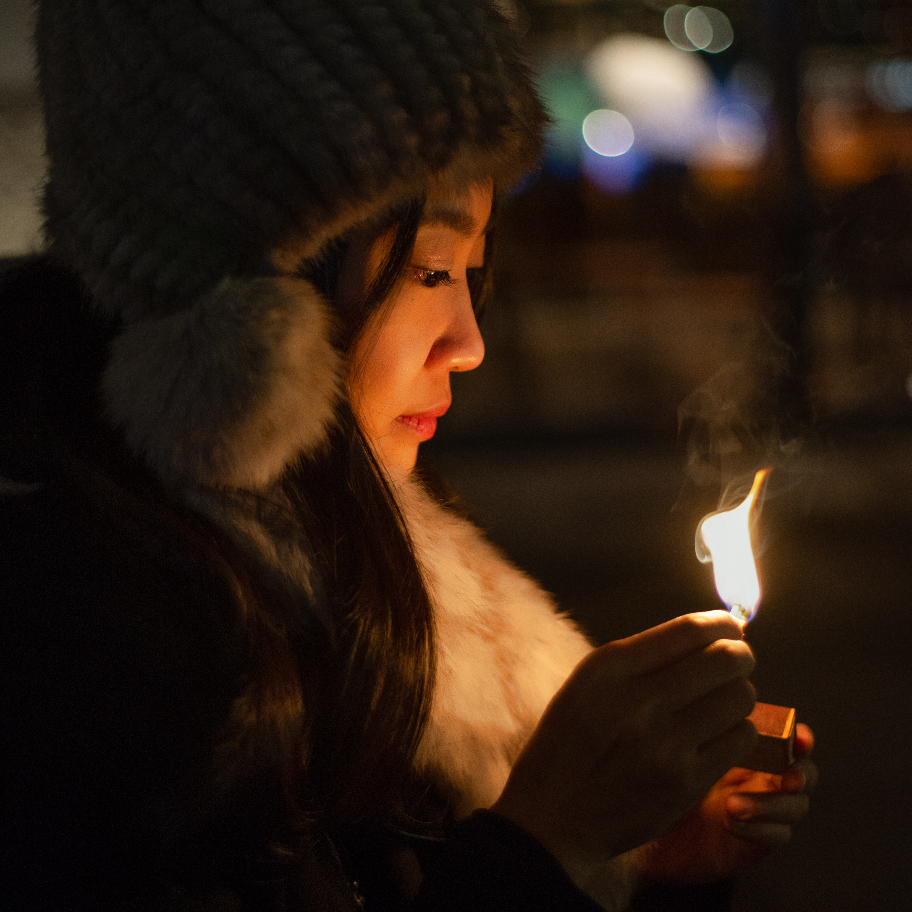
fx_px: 1908
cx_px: 455
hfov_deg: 26.9
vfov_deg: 26.9
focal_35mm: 64
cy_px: 396
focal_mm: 50
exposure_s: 1/500
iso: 1600
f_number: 2
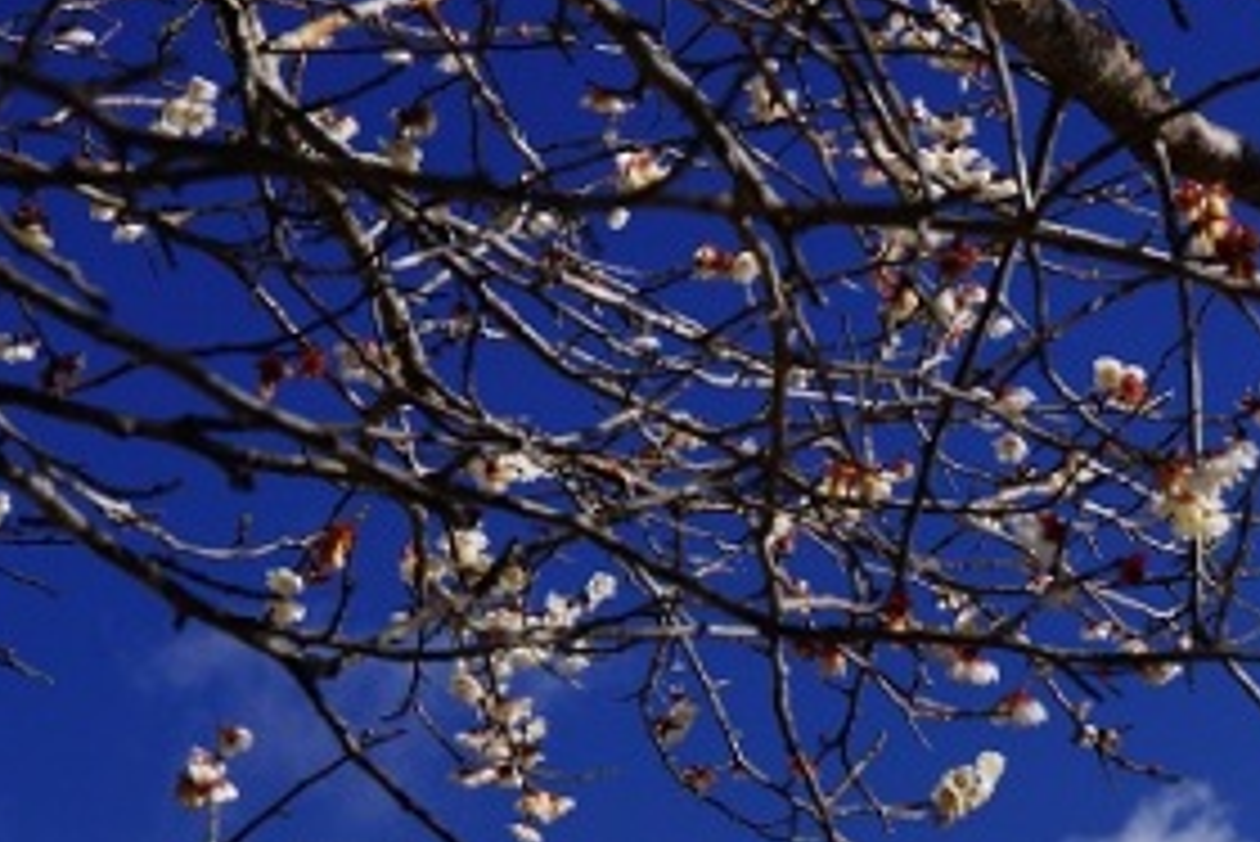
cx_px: 1674
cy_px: 993
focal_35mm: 100
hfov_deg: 18.8
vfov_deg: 13.4
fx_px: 3502
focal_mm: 35
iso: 100
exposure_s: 1/100
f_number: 11
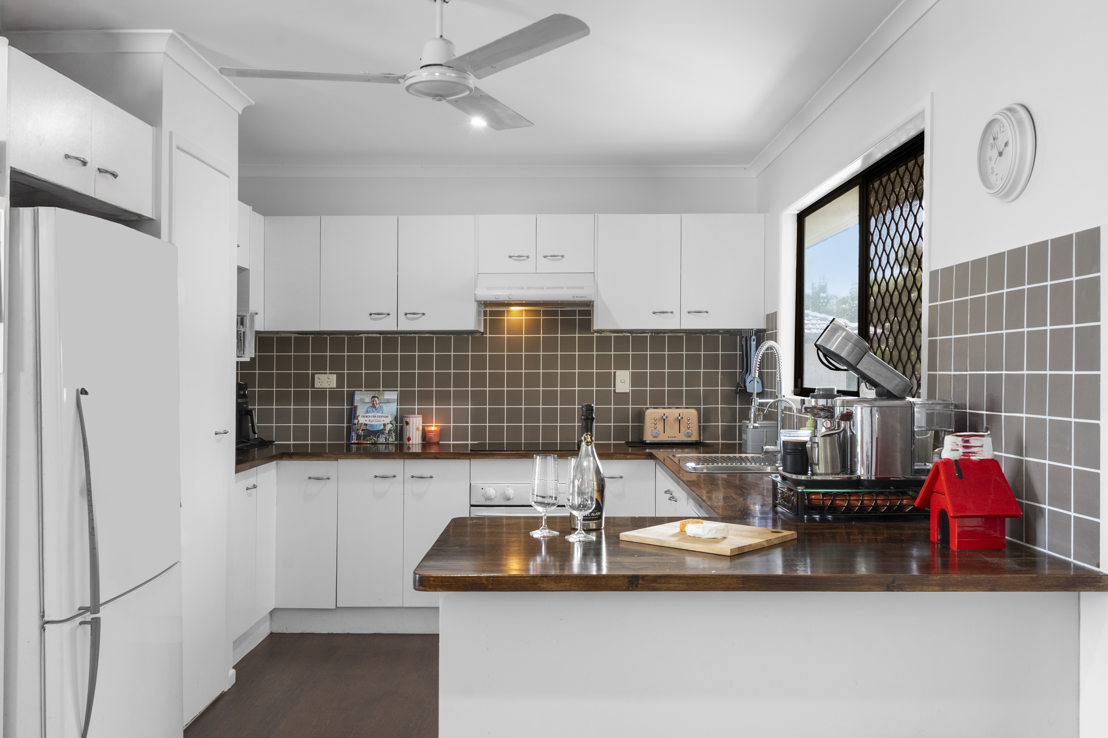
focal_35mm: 30
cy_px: 369
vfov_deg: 43.6
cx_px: 554
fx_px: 923
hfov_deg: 61.9
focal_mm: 30
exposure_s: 1/30
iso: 4000
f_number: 7.1
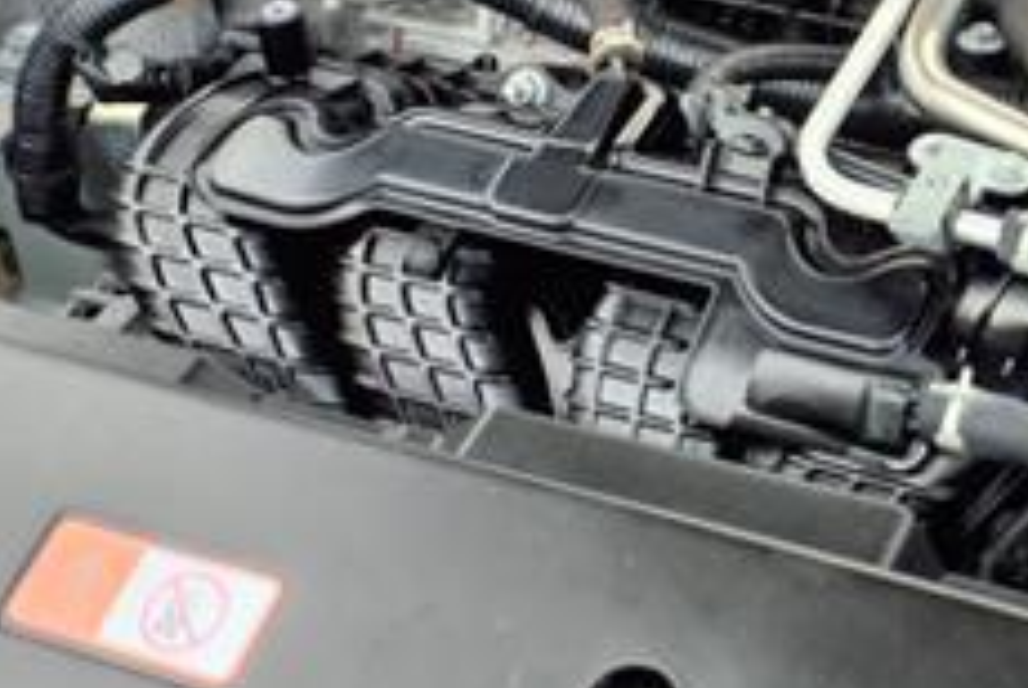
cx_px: 889
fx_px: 2230
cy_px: 103
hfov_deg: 25.3
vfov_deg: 17.3
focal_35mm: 78
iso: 40
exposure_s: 1/270
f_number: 1.9
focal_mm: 3.58
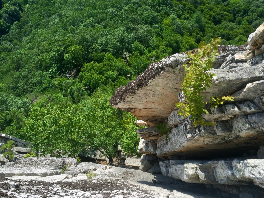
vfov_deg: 48.2
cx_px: 132
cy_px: 99
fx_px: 221
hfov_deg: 61.7
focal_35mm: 29
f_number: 2.2
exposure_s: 1/3049
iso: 32
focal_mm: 4.15
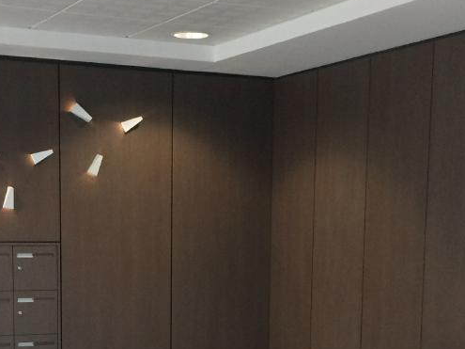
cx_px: 197
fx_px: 1007
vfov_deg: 19.0
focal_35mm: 75
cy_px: 362
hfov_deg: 26.0
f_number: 2.2
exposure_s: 1/33
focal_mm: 4.15
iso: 80
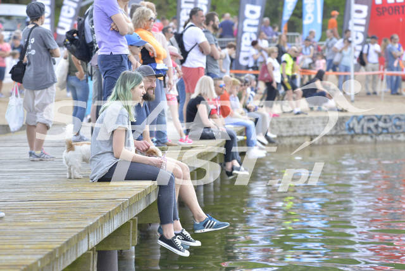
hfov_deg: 11.4
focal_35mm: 180
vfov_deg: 7.6
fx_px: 2025
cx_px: 202
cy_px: 136
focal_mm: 180
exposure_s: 1/1000
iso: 800
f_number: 8
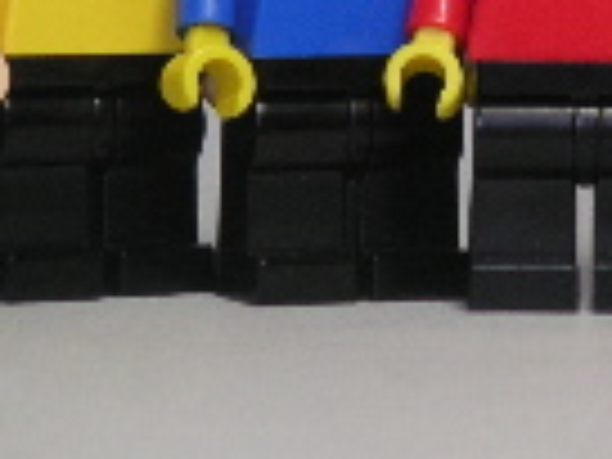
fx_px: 6135
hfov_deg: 5.7
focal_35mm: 347
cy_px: -72
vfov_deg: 4.3
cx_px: 506
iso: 100
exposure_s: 1/111
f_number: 3.6
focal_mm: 17.1
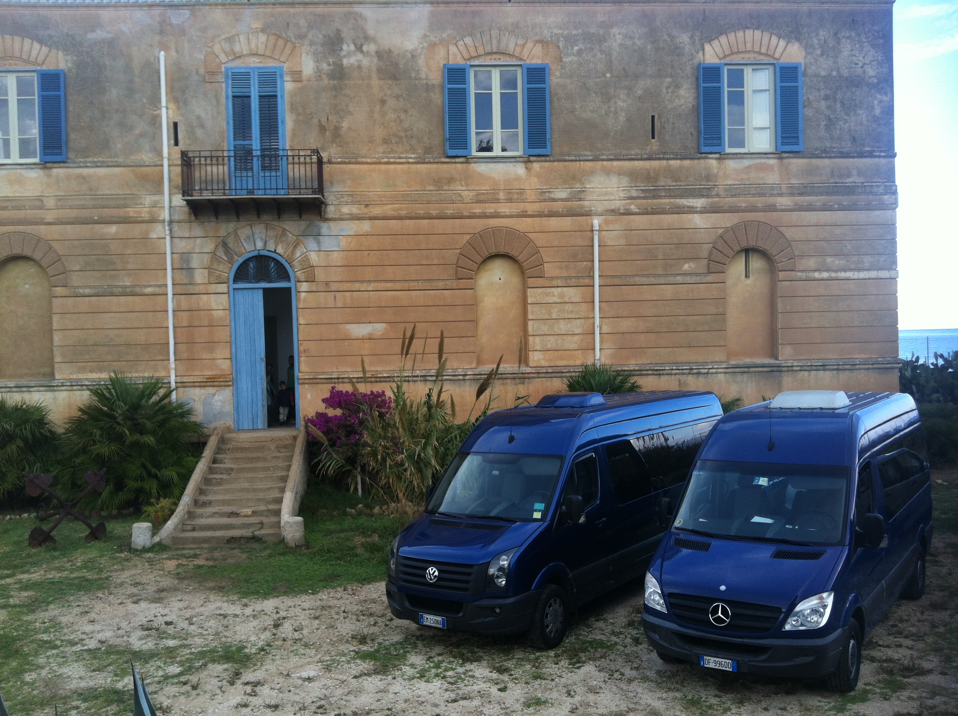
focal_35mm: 35
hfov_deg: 52.7
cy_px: 358
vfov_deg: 40.6
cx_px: 479
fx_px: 967
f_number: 2.8
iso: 80
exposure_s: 1/198
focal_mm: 3.85
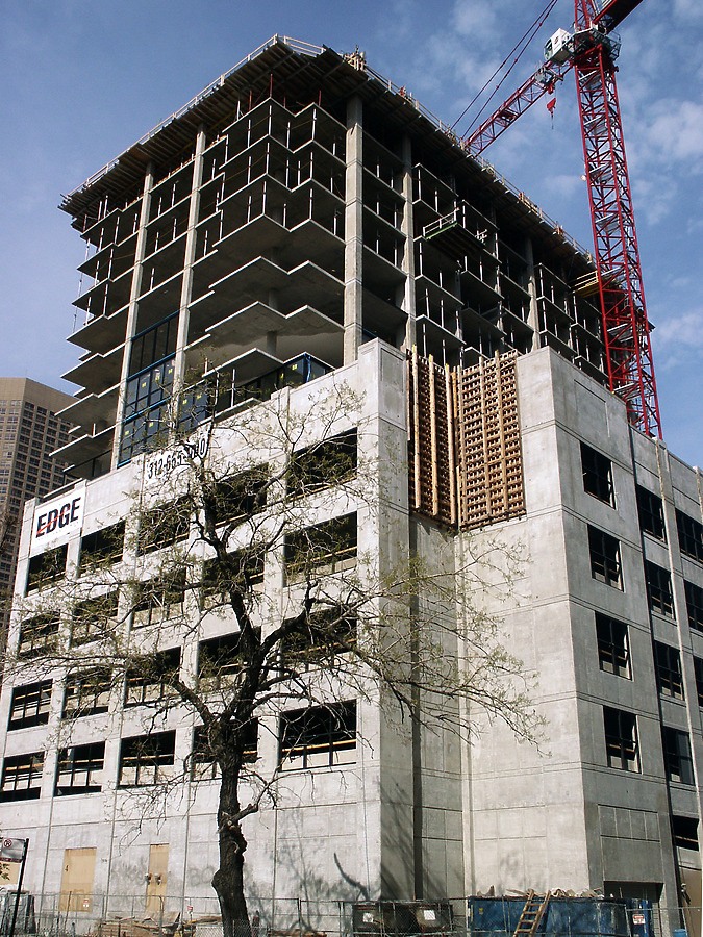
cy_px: 468
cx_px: 352
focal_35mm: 35
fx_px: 948
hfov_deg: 40.7
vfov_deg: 52.6
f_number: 6.7
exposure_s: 1/500
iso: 64
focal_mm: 7.18
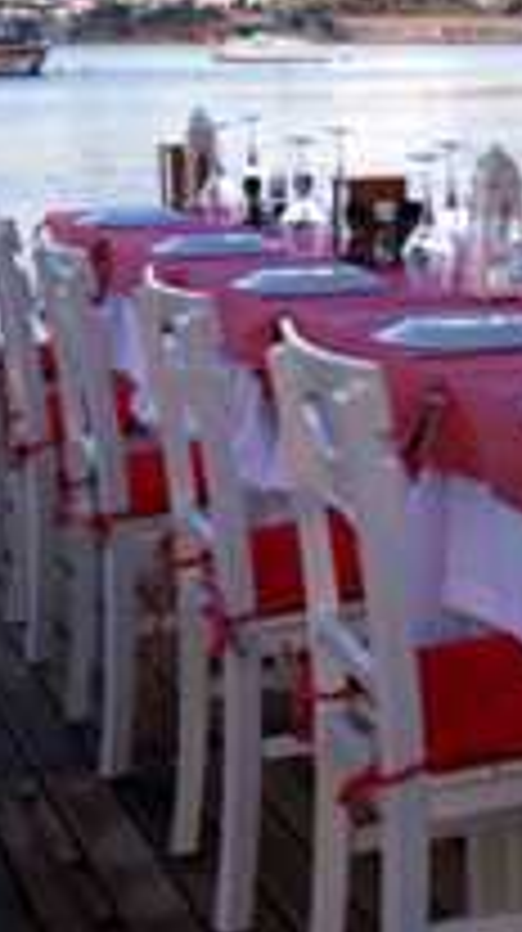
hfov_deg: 13.7
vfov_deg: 25.0
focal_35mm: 85
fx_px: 2098
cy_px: 392
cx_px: 657
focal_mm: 28
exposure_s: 1/15
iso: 100
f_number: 4
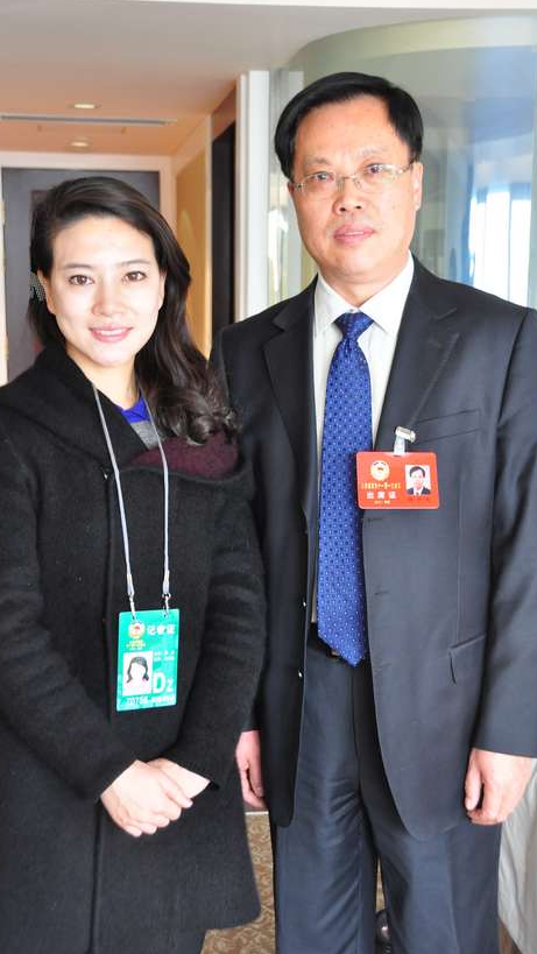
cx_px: 255
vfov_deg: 37.5
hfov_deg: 21.6
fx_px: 1405
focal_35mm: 56
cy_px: 479
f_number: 5.6
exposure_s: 1/10
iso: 800
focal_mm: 35
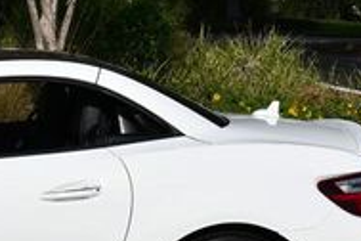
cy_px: 96
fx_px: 1765
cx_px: -134
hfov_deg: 11.3
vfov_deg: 7.8
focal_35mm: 176
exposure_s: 1/400
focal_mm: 26
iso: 100
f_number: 10
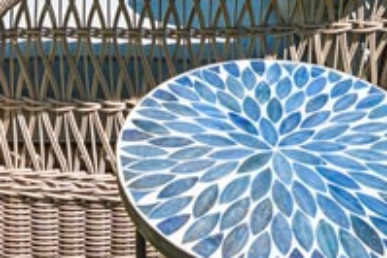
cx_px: 156
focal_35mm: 71
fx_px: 764
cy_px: -349
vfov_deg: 13.9
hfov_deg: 28.4
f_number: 5.6
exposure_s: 1/80
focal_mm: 13
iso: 100
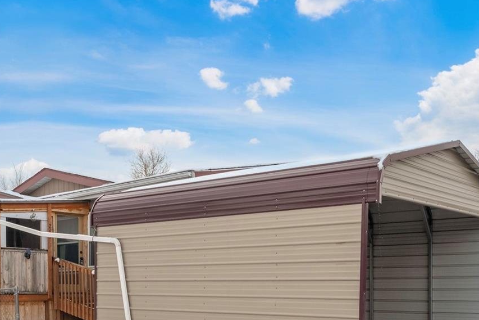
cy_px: 268
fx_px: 611
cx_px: 181
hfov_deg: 42.5
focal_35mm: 46
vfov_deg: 28.5
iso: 500
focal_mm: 24.5
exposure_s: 1/320
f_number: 8
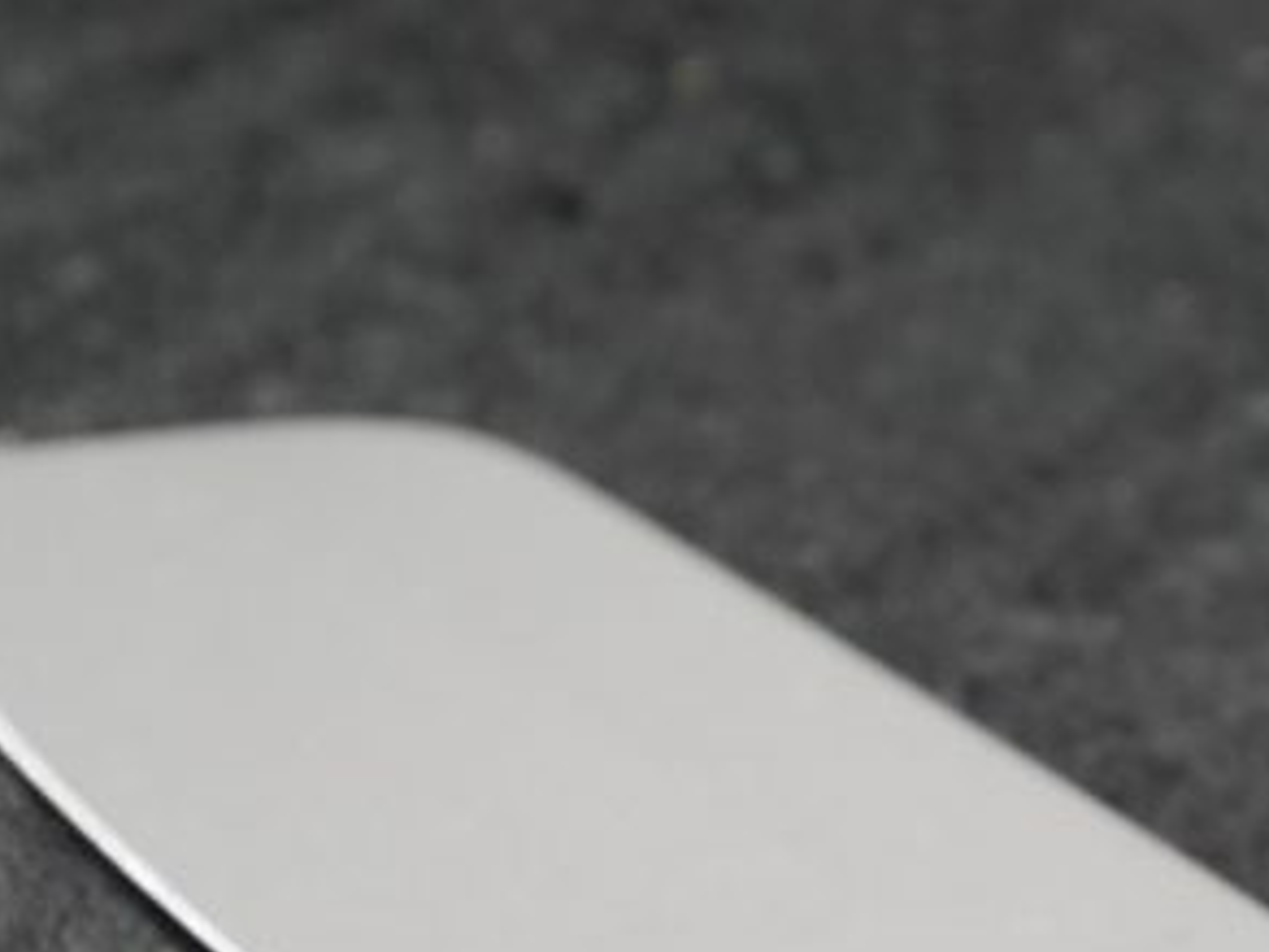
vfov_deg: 2.2
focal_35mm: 668
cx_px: 795
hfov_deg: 3.0
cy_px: 1061
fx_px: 24488
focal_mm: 140
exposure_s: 1/320
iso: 1600
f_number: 5.6
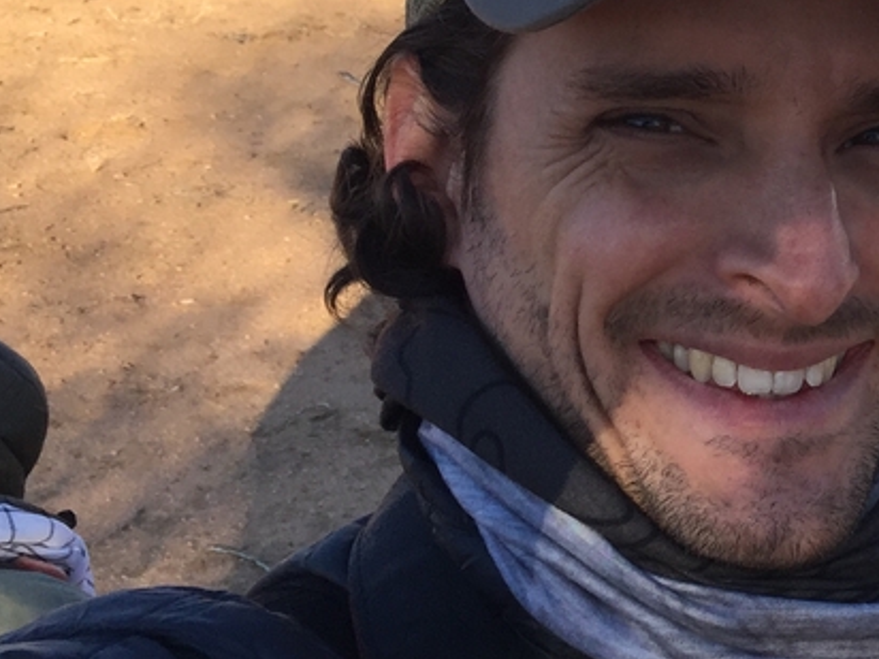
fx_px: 2285
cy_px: 117
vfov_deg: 16.3
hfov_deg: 19.4
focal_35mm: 90
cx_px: 1263
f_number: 2.2
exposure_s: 1/791
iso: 32
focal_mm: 4.15
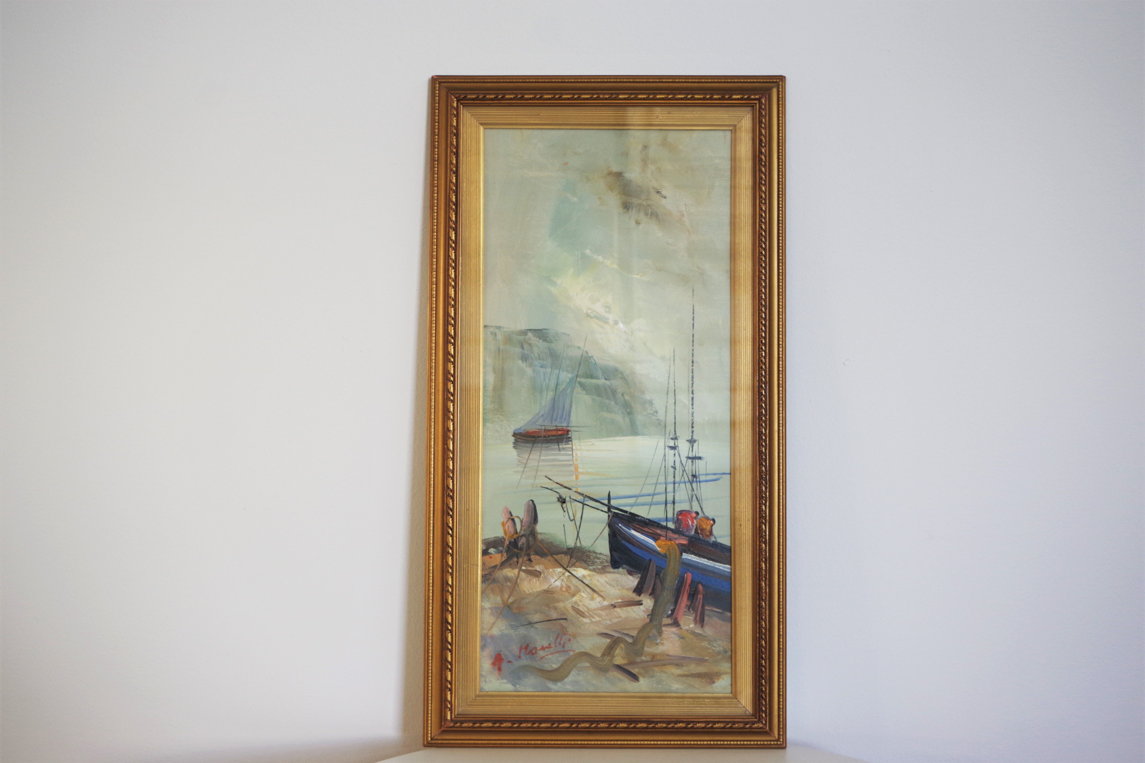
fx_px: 1463
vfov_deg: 29.2
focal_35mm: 46
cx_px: 572
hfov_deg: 42.7
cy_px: 382
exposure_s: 1/60
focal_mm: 30.63
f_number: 4
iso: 200
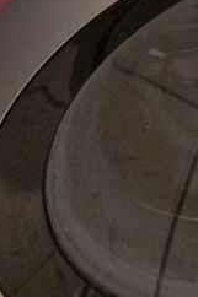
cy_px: 7
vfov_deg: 20.1
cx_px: 344
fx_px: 818
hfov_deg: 12.7
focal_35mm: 99
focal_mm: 5.4
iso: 800
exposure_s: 1/50
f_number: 1.8
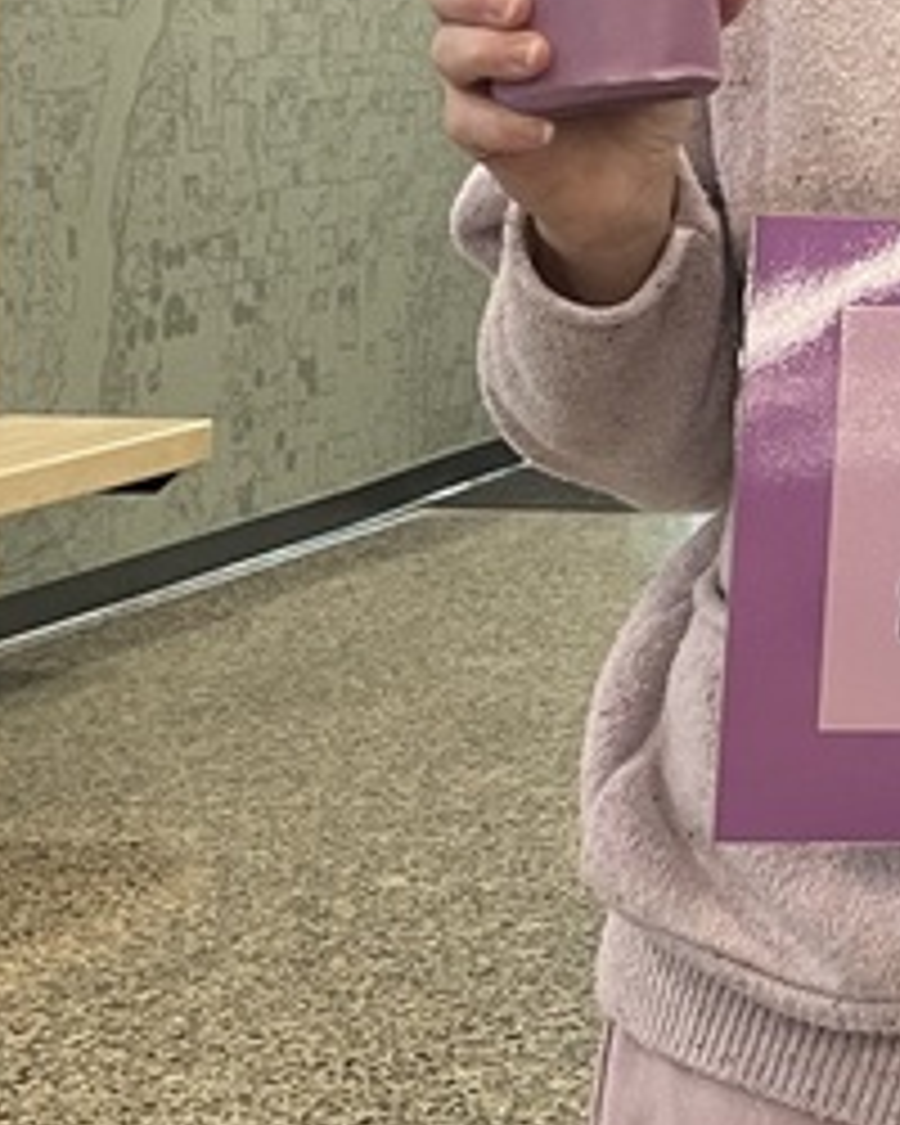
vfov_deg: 17.9
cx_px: 1557
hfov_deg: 13.5
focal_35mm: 104
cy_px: -72
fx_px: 3463
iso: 100
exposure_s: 1/50
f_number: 1.6
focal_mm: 4.2
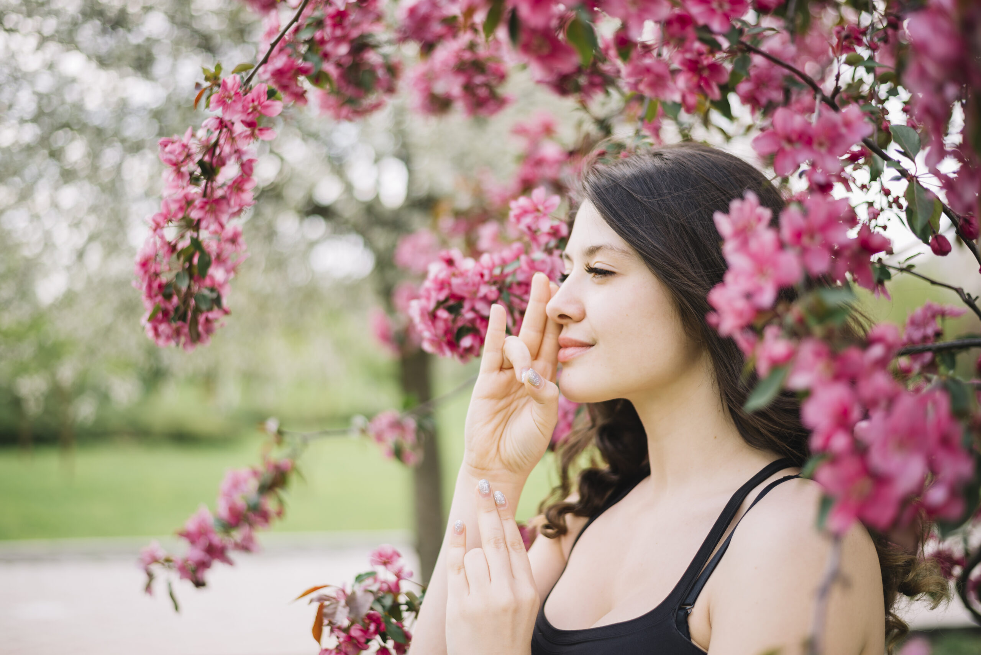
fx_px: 1363
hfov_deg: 39.6
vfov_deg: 27.0
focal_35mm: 50
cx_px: 490
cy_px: 328
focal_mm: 50
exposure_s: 1/500
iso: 125
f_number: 2
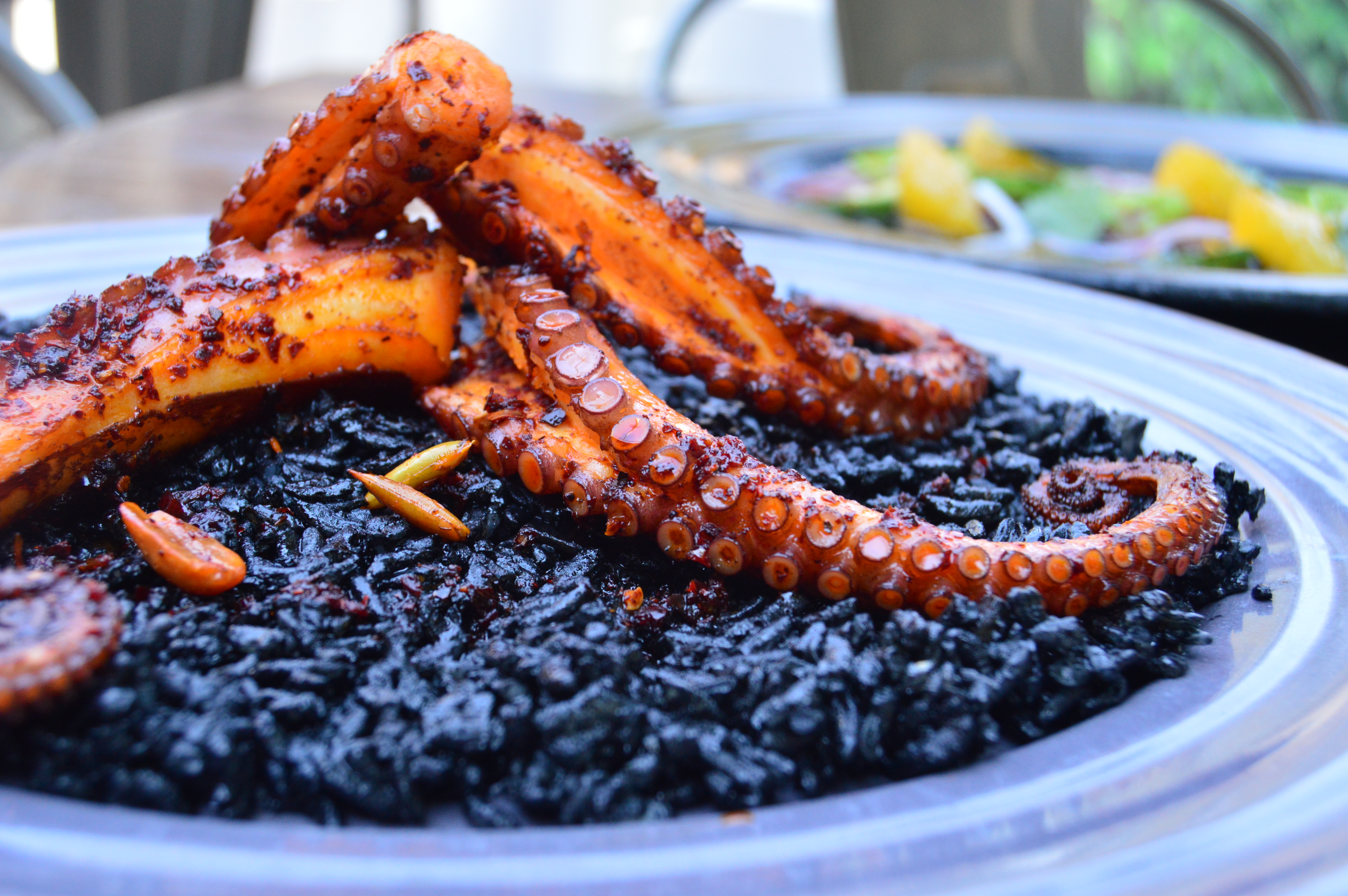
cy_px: 448
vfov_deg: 25.7
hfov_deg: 37.9
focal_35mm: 52
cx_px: 674
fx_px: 1964
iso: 800
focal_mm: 35
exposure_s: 1/200
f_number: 6.3
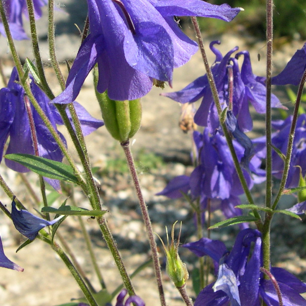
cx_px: 133
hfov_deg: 28.6
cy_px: 63
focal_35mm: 60
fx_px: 600
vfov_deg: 28.0
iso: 100
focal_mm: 8
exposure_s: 1/125
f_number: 7.6
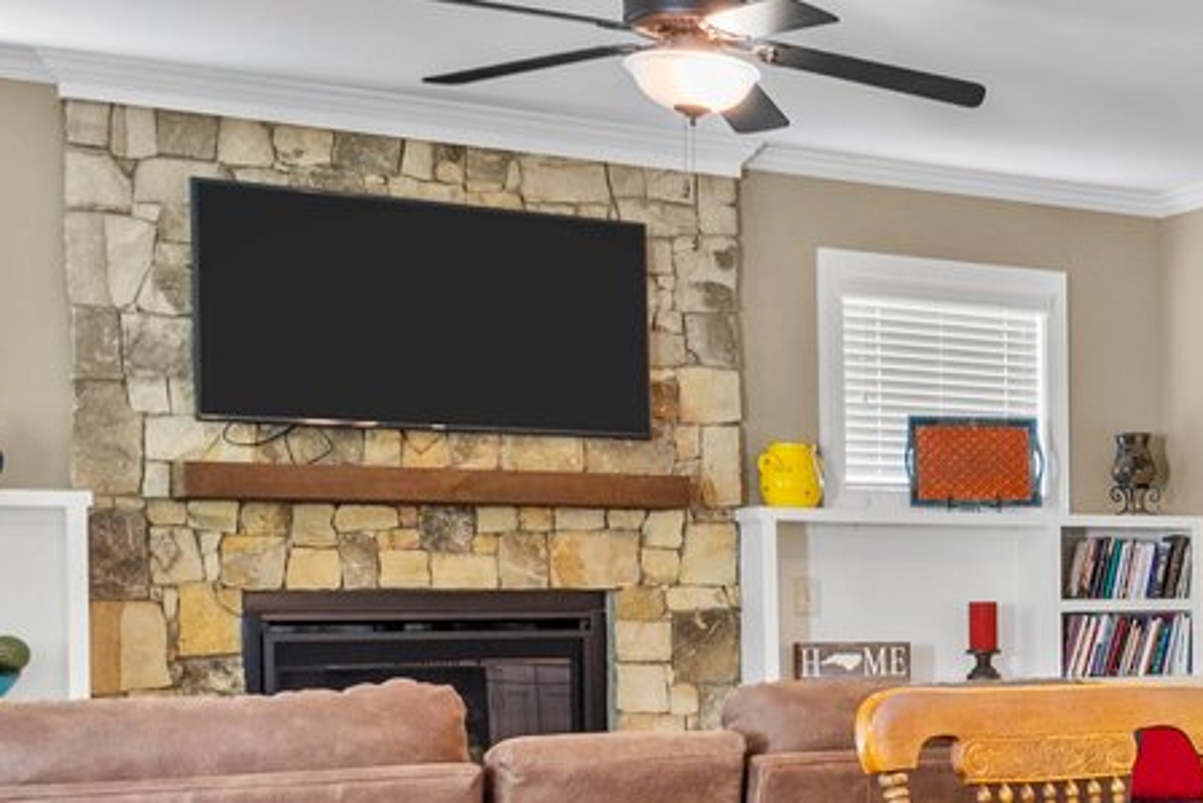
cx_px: 1727
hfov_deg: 25.2
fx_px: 2139
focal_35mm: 64
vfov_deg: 21.0
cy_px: 630
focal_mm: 14
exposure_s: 1/1.25
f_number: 8
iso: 200
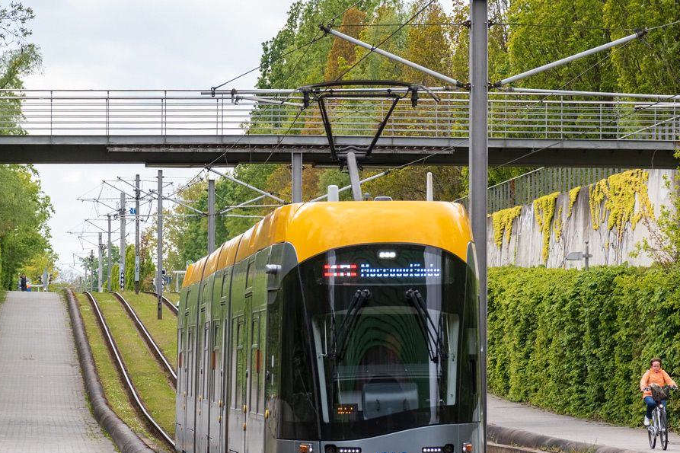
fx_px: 4340
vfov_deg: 6.0
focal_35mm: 230
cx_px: 392
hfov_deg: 9.0
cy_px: 268
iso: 400
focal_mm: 95
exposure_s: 1/400
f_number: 8
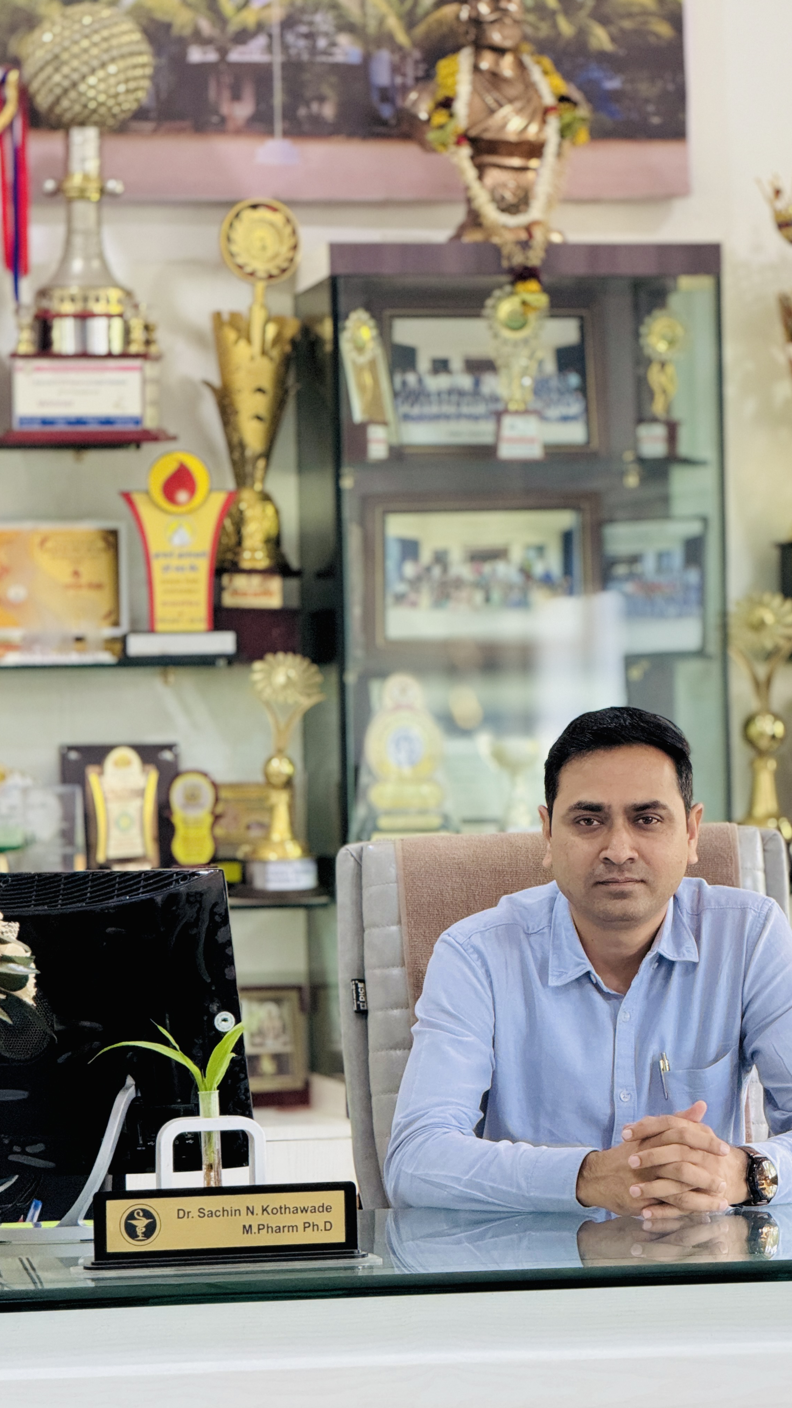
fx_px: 4892
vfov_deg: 16.4
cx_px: 466
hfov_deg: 9.3
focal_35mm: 131
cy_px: 704
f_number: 2.8
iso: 640
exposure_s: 1/50
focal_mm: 15.66
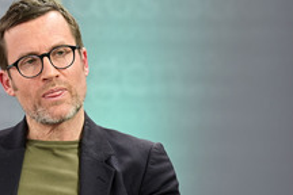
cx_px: 44
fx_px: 3312
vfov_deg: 3.4
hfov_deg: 5.1
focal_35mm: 407
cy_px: 160
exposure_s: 1/250
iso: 640
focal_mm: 195
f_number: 4
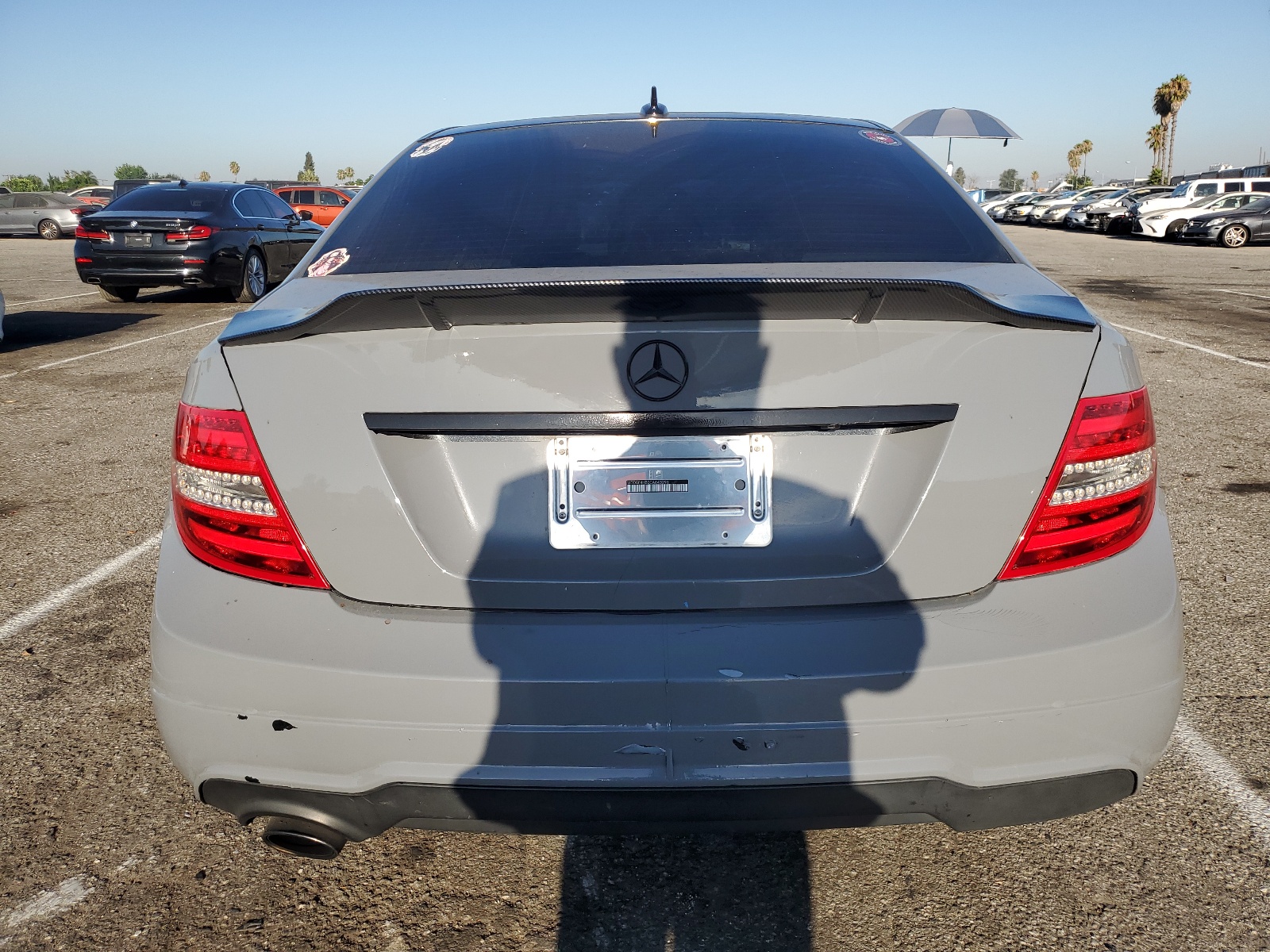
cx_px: 635
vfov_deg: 53.1
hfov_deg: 67.3
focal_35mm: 26
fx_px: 954
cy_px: 476
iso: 50
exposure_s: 1/2500
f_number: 1.5
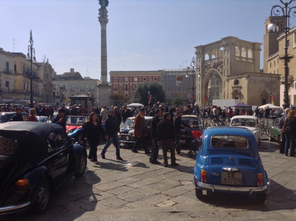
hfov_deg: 55.4
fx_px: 282
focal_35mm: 33
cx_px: 148
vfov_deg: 42.8
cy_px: 110
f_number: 2.4
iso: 32
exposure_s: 1/1757
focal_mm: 3.3
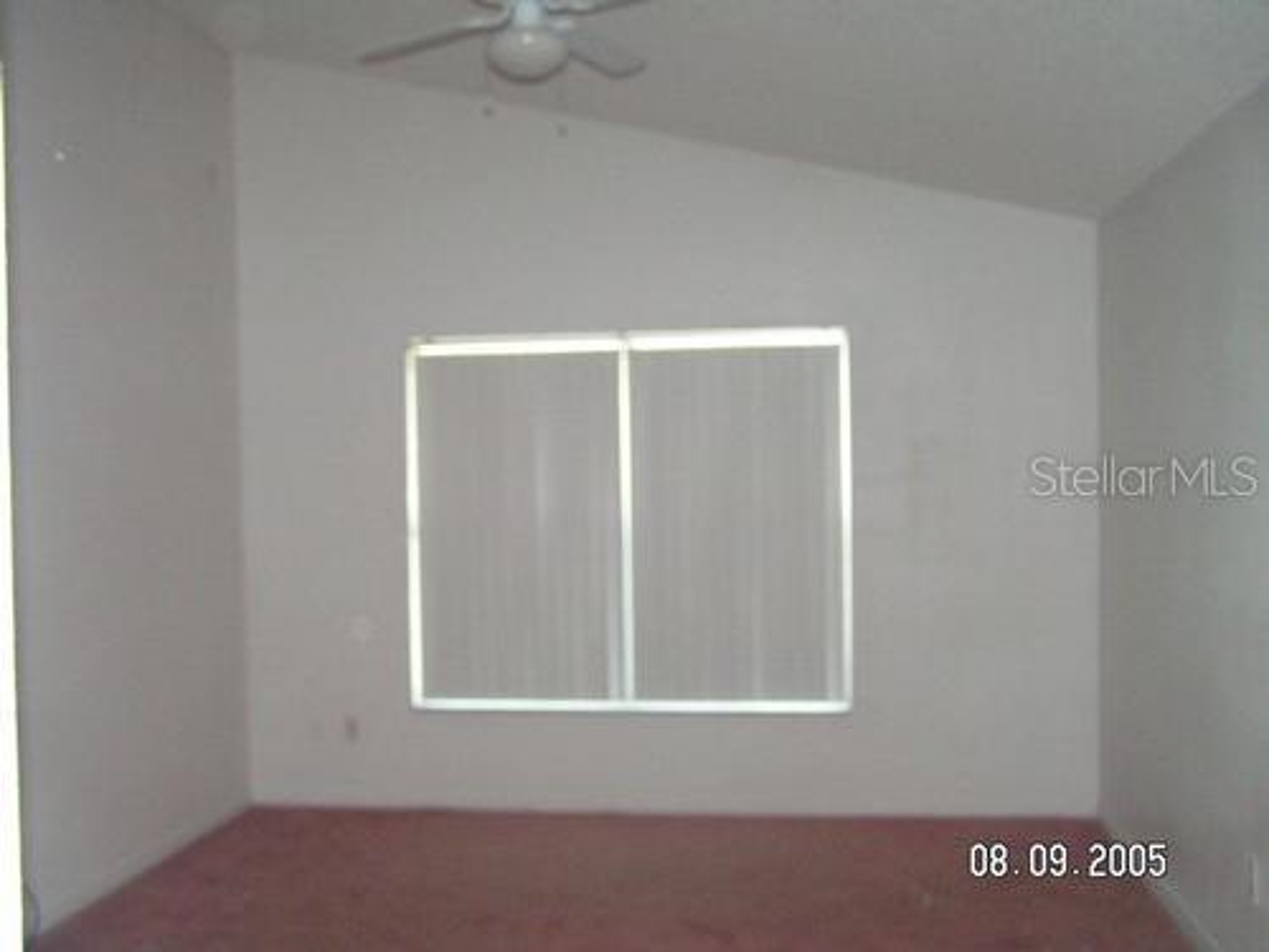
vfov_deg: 35.1
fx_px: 1503
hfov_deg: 45.8
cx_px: 634
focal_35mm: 41
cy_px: 476
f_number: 2.8
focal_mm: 6.8
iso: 200
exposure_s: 1/50
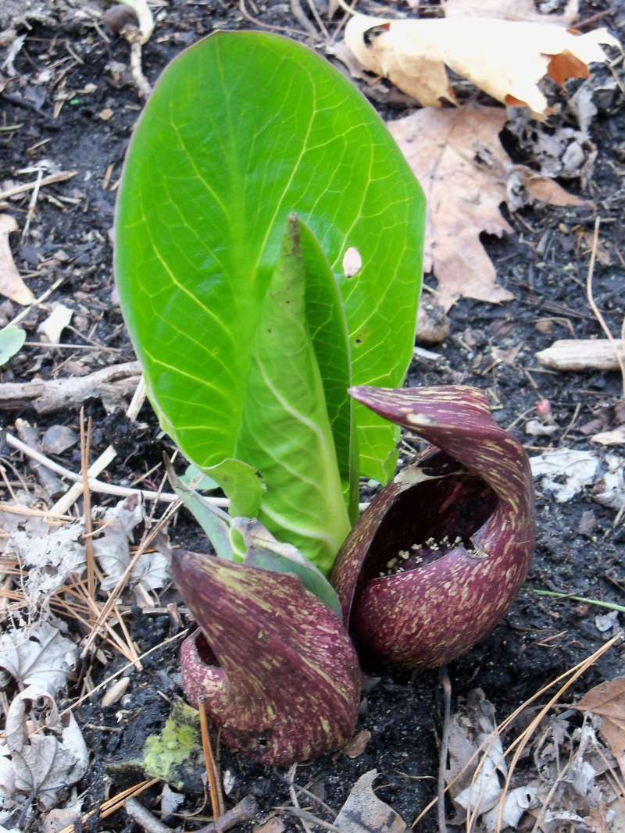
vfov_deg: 24.4
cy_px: 416
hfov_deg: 18.4
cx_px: 312
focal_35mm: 80
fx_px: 1926
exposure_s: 1/40
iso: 200
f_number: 4.1
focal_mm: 14.2
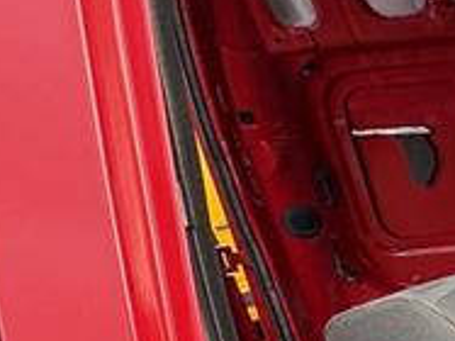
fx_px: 880
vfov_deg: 20.4
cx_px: 954
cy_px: 414
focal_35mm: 67
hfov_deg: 17.8
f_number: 2.2
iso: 80
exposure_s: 1/99
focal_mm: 2.22
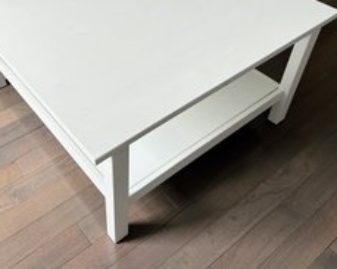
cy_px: 83
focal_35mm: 38
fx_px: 379
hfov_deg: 47.3
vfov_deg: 38.5
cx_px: 117
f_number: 1.5
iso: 64
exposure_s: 1/121
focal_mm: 5.7
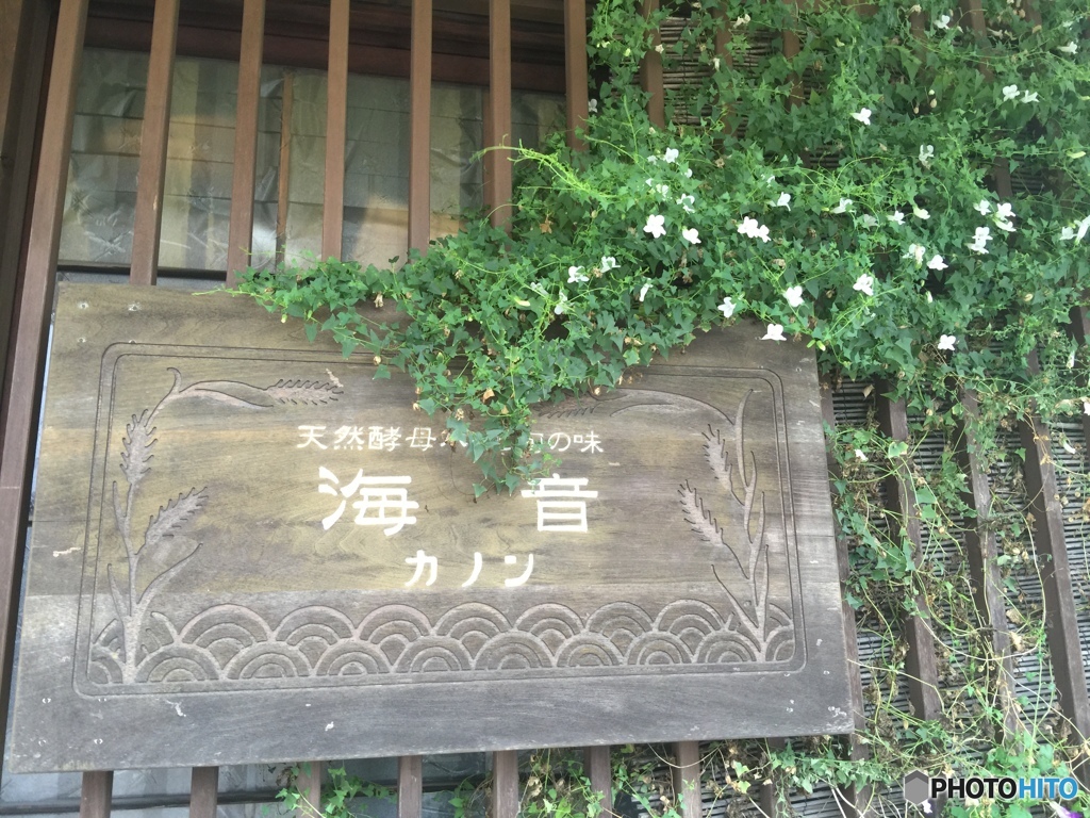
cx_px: 545
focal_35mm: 29
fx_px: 913
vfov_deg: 48.2
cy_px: 409
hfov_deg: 61.7
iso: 40
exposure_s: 1/15
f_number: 2.2
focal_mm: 4.15
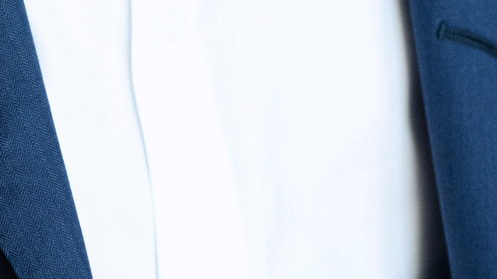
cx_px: -145
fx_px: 6378
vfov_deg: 2.5
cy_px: -745
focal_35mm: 484
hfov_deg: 4.4
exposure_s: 1/400
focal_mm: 85
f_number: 2.8
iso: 2000
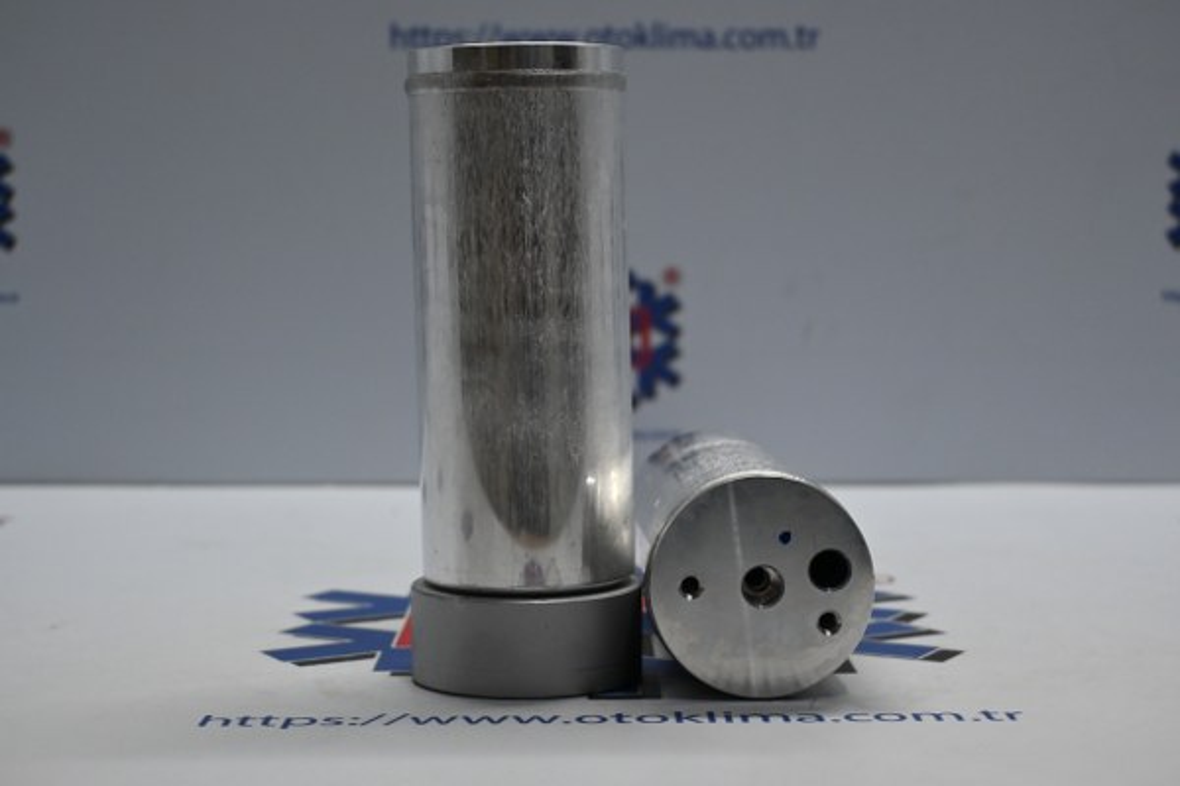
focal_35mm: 63
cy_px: 393
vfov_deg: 21.6
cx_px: 590
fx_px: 2065
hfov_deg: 31.9
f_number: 5.6
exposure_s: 1/125
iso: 1000
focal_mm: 42
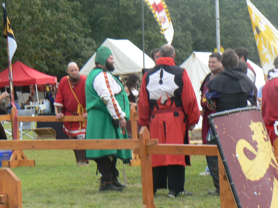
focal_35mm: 178
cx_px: 139
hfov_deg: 11.1
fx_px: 1430
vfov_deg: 8.3
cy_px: 104
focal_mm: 29.7
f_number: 5
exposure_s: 1/100
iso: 80
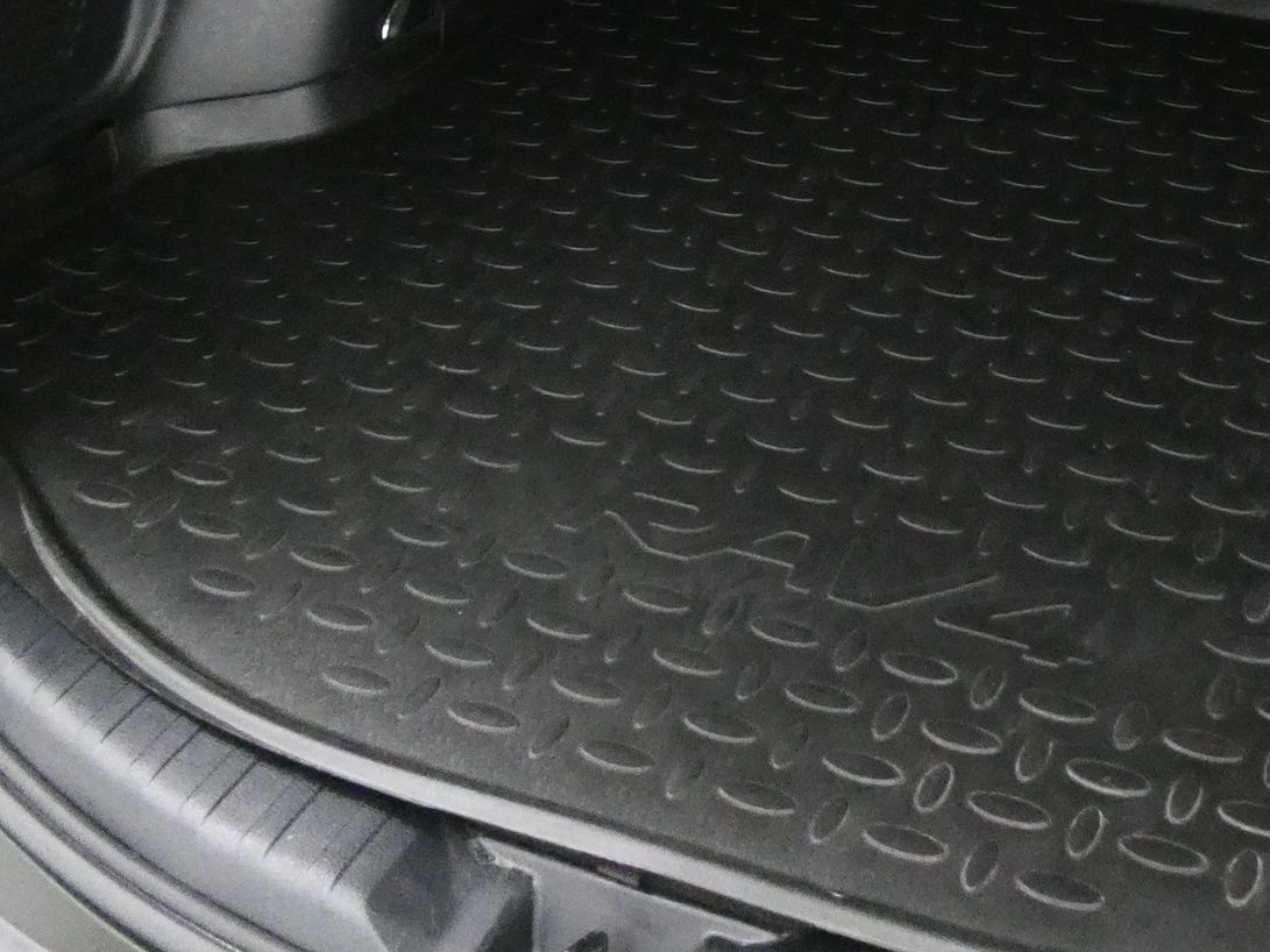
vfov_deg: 24.6
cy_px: -115
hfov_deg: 34.0
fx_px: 2018
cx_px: 989
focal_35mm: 55
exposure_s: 1/20
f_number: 3.3
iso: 1600
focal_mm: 4.3
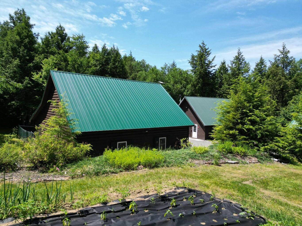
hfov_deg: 71.6
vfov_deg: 56.8
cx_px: 151
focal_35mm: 24
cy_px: 113
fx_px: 209
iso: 120
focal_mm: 6.72
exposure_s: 1/2500
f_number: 1.7
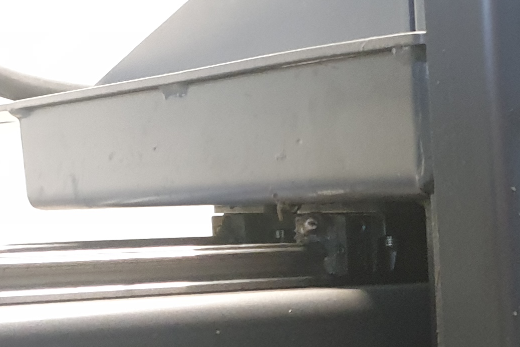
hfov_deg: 17.6
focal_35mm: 105
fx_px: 1517
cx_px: 770
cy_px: 357
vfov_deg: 12.9
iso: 250
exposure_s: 1/20
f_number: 1.5
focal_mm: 4.3
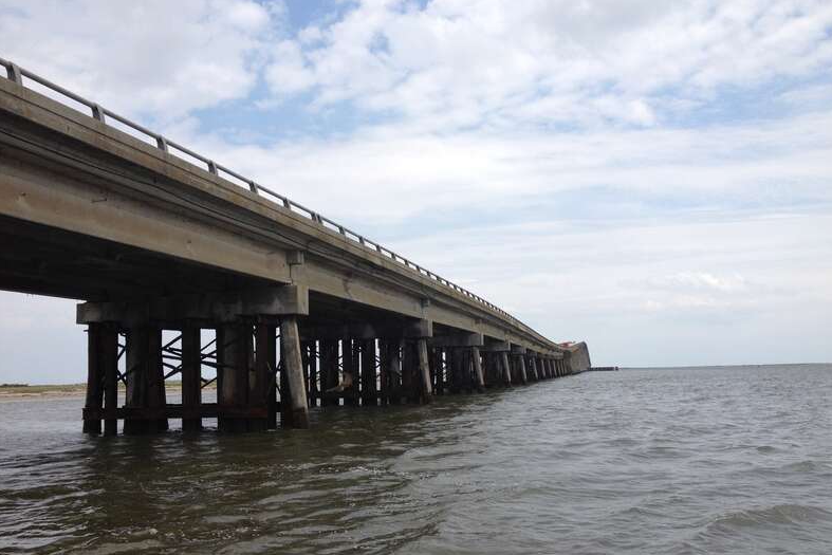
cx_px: 420
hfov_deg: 51.9
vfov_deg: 35.9
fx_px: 855
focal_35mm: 37
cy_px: 315
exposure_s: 1/2123
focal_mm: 4.28
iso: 50
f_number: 2.4
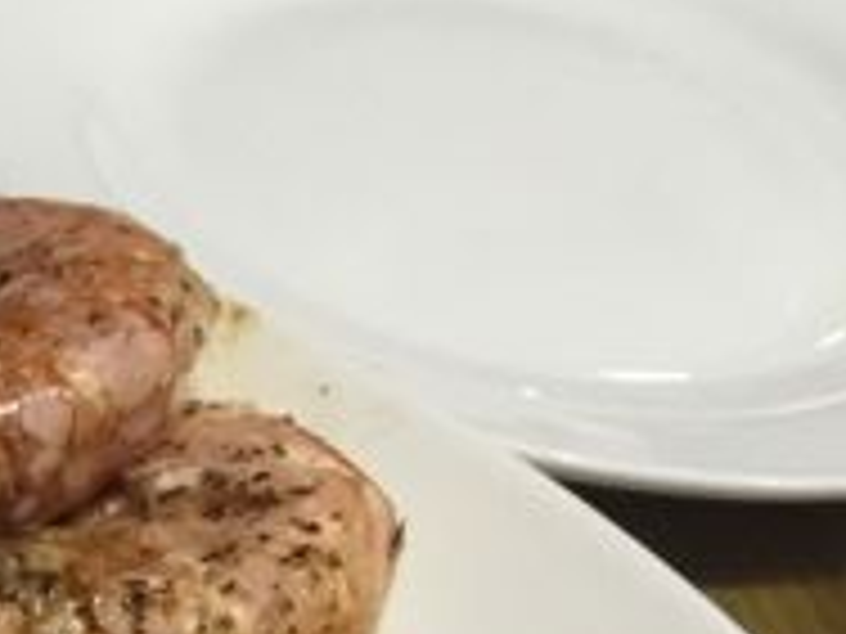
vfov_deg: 12.7
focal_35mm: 108
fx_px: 2639
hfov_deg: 15.6
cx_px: -670
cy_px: 1086
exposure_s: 1/8
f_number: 2.2
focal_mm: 4.15
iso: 125
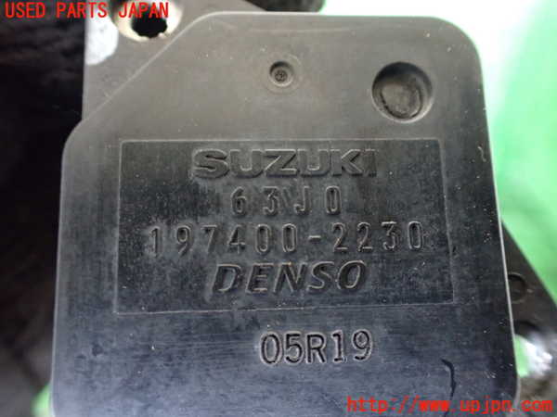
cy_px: 208
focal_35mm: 30
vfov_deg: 46.8
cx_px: 278
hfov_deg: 60.0
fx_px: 483
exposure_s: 1/30
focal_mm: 5.4
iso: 1000
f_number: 2.3
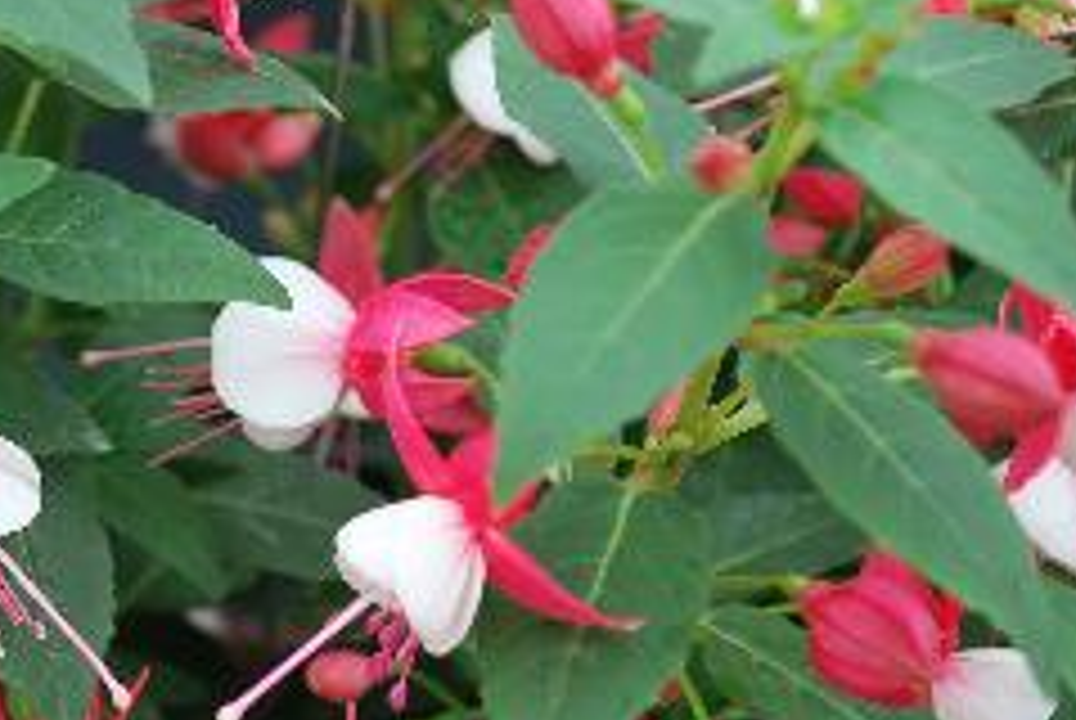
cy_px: 436
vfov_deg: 15.6
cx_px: 212
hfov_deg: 22.8
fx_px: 2629
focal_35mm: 88
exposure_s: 1/80
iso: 200
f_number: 5.3
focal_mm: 35
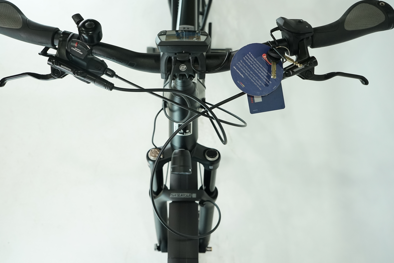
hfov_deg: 54.4
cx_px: 185
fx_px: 383
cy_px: 123
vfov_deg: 37.8
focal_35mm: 35
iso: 1600
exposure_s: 1/200
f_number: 6.3
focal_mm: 31
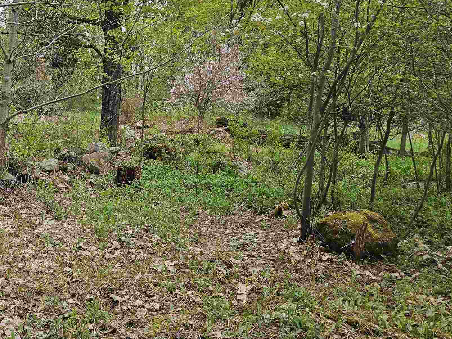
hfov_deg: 40.5
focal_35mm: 44
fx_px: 574
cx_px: 68
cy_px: 98
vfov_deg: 32.4
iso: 25
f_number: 1.8
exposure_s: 1/221
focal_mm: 5.4
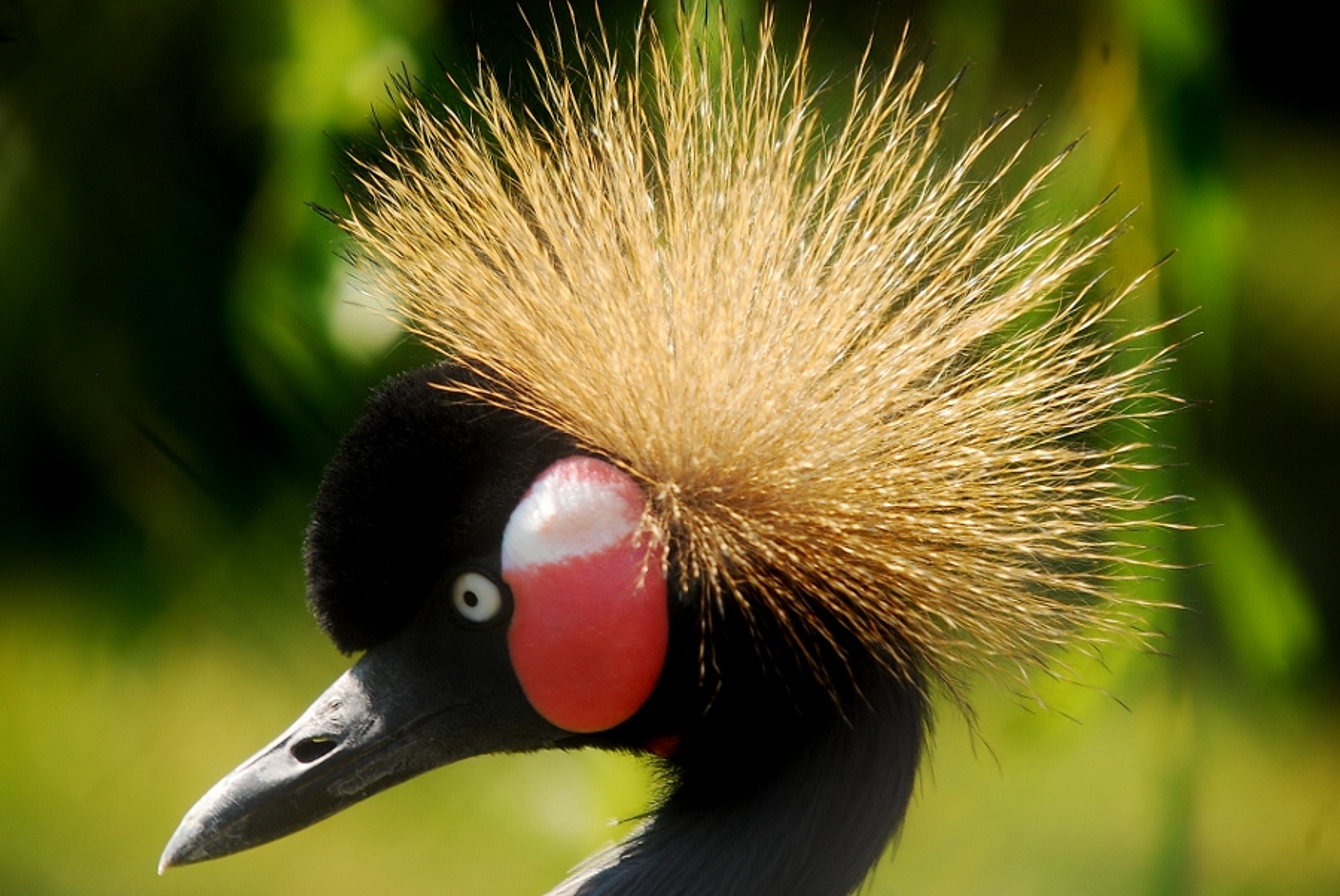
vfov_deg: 1.8
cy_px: 448
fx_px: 27943
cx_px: 670
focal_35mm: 750
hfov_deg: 2.7
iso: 400
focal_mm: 500
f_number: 6.3
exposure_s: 1/350
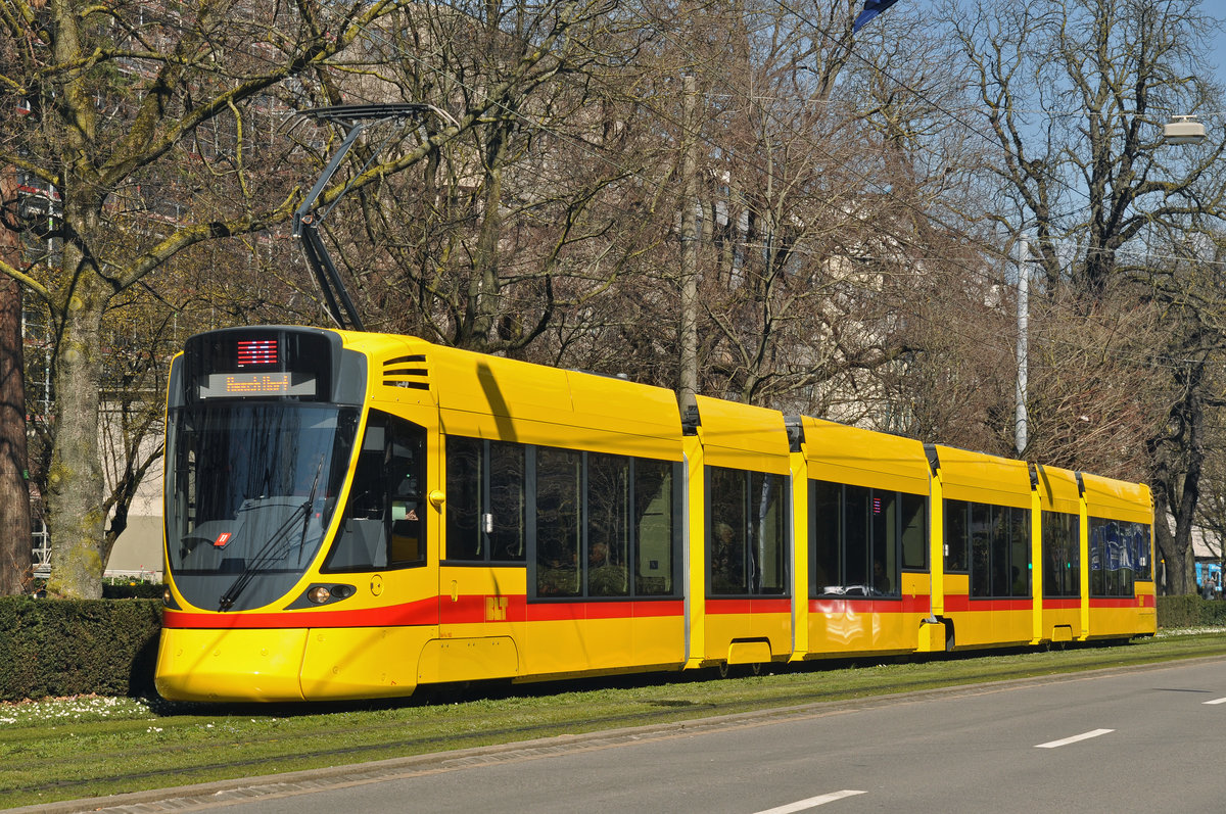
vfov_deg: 15.7
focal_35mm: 87
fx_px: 2959
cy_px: 407
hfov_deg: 23.4
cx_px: 613
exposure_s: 1/1000
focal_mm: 58
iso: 200
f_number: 6.3
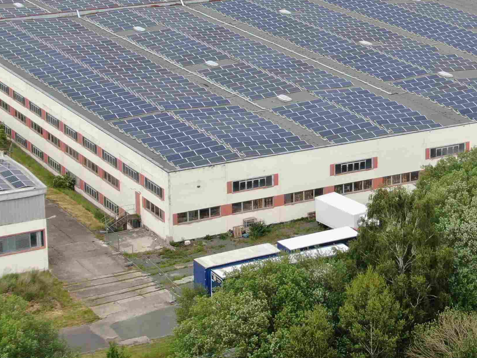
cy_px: 49
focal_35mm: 117
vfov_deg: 12.6
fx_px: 1612
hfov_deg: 16.7
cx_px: 393
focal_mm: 8.6
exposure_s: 1/400
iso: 100
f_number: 3.8
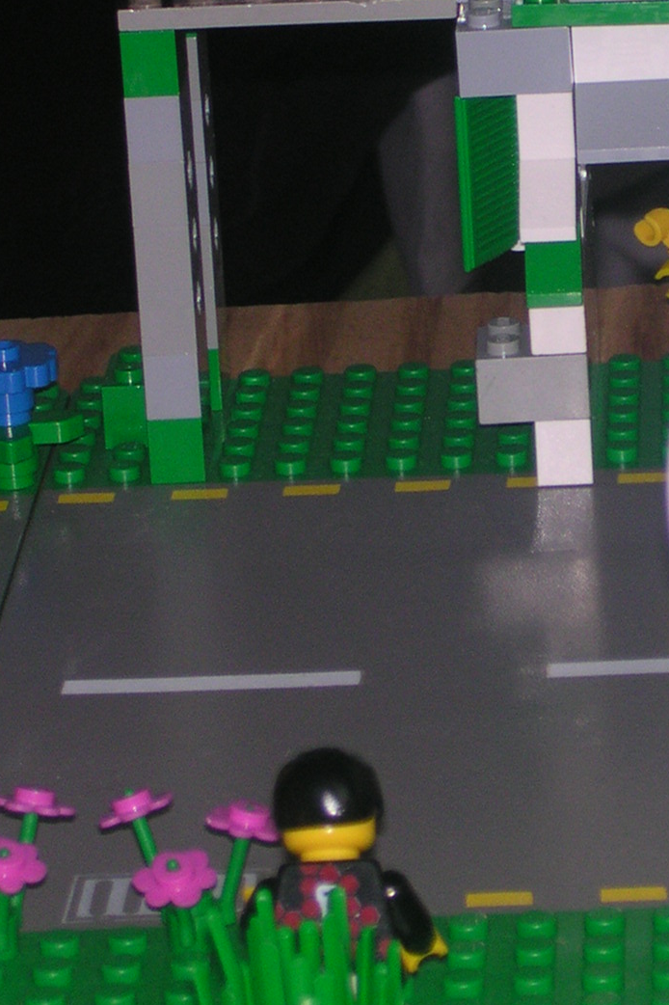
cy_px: 54
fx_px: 6331
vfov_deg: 9.0
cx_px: 636
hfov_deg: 6.0
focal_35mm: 227
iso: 100
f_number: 4.8
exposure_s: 1/60
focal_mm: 16.8
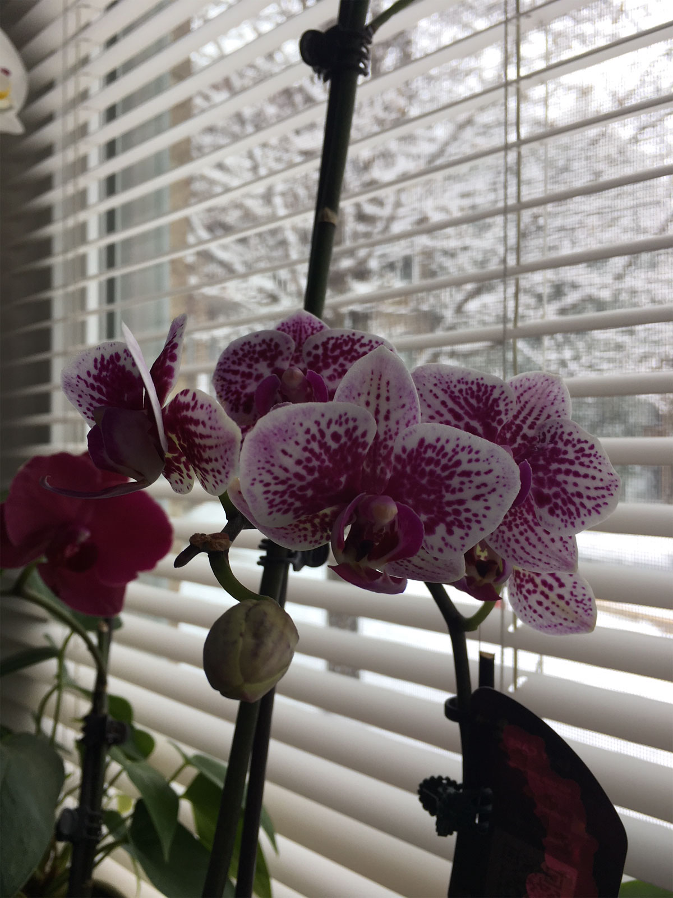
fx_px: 752
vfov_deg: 61.7
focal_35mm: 29
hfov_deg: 48.2
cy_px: 449
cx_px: 336
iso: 25
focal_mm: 4.15
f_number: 2.2
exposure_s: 1/193
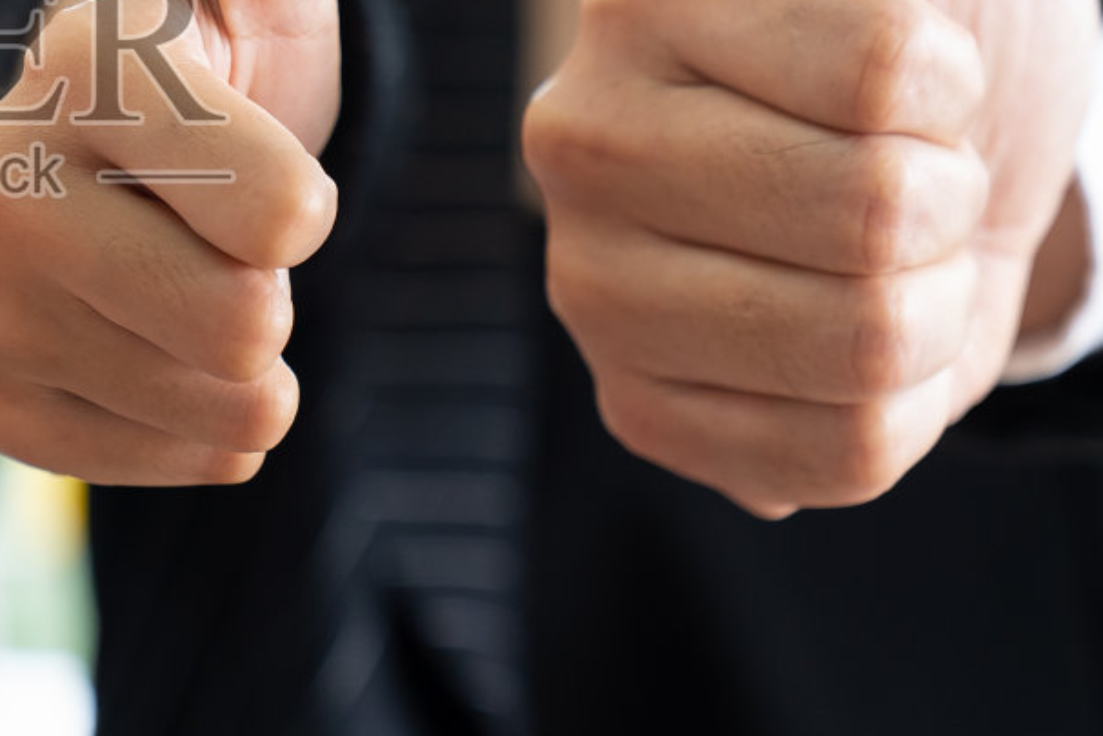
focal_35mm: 174
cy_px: 88
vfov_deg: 7.9
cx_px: -71
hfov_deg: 11.7
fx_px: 5332
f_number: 3.2
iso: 640
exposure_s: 1/250
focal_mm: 66
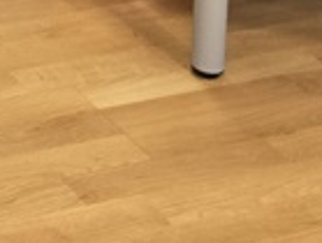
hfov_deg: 10.0
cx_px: -480
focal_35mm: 169
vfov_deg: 7.2
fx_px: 1576
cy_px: -616
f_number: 1.7
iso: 160
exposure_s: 1/100
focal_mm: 6.3
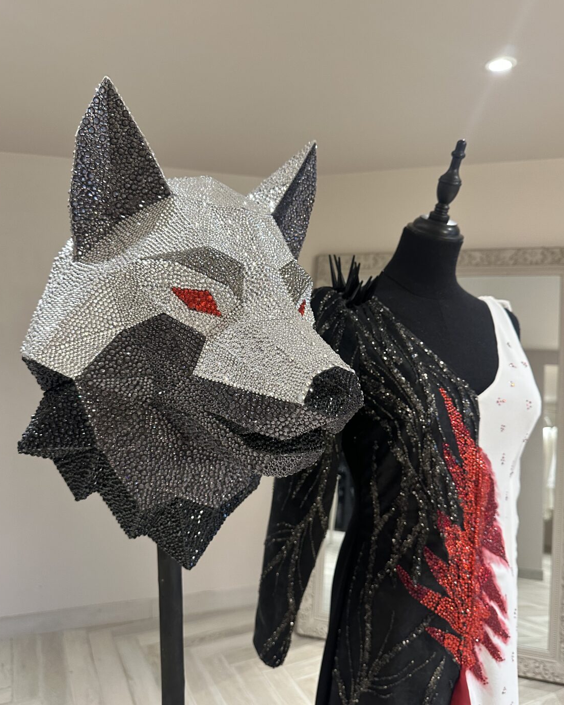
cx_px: 286
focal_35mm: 26
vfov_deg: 66.0
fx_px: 543
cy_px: 371
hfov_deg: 54.9
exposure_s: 1/60
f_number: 1.78
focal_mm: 6.86
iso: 320
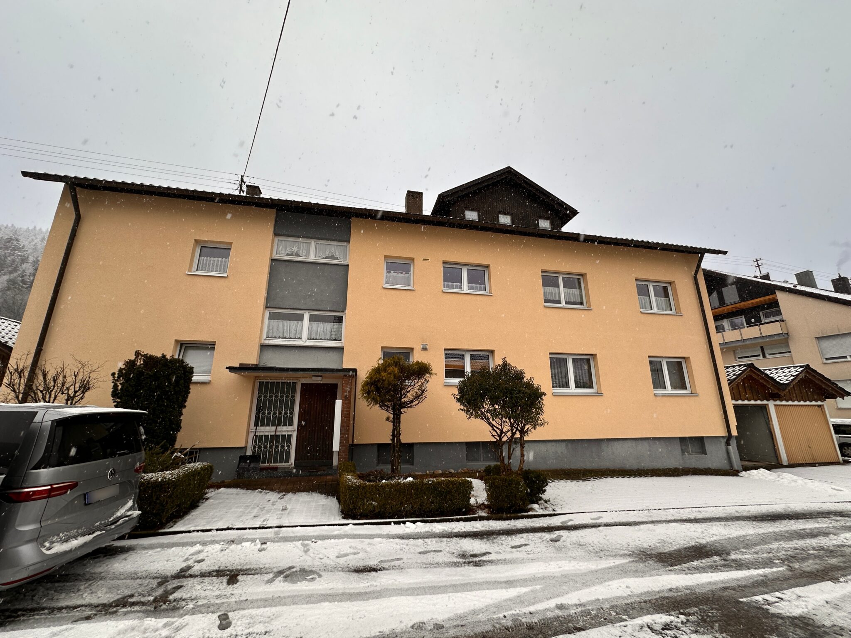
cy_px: 319
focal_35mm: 14
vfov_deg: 85.7
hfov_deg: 102.1
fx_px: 344
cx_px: 426
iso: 40
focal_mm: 2.22
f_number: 2.2
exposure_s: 1/217
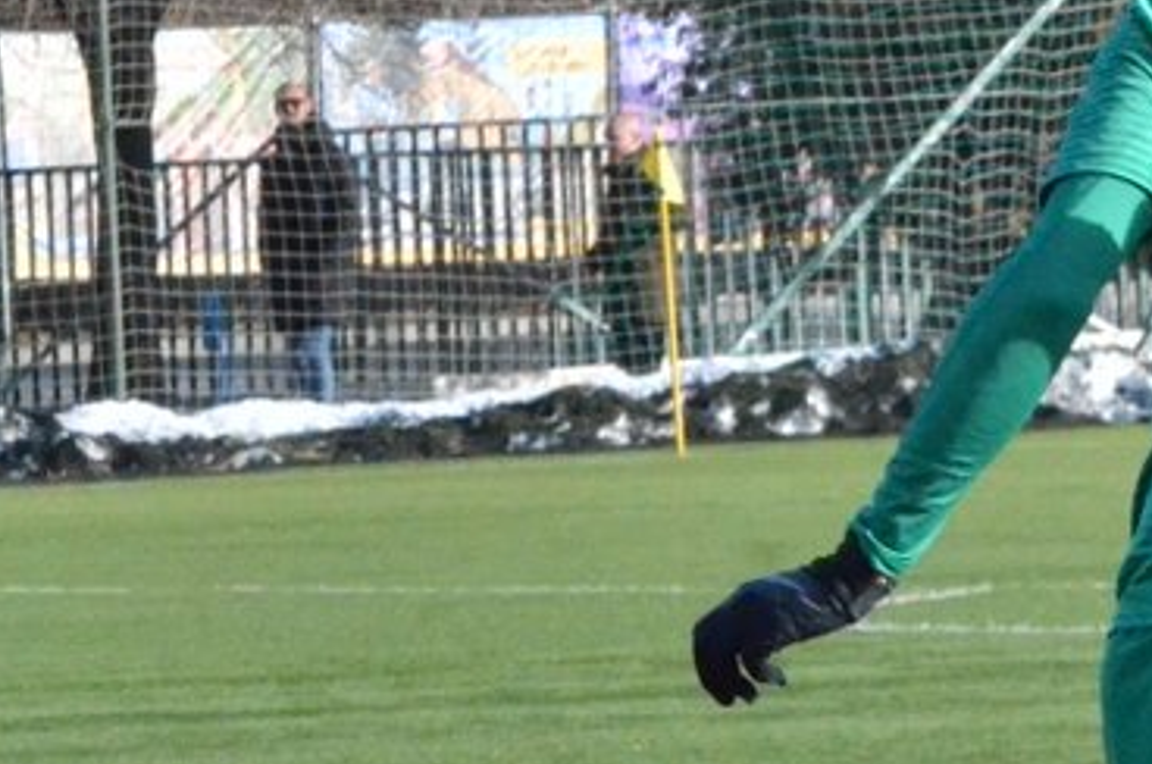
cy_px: 856
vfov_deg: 2.5
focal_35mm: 538
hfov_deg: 3.8
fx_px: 17186
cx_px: 1847
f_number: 16
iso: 6400
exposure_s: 1/4000
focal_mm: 110
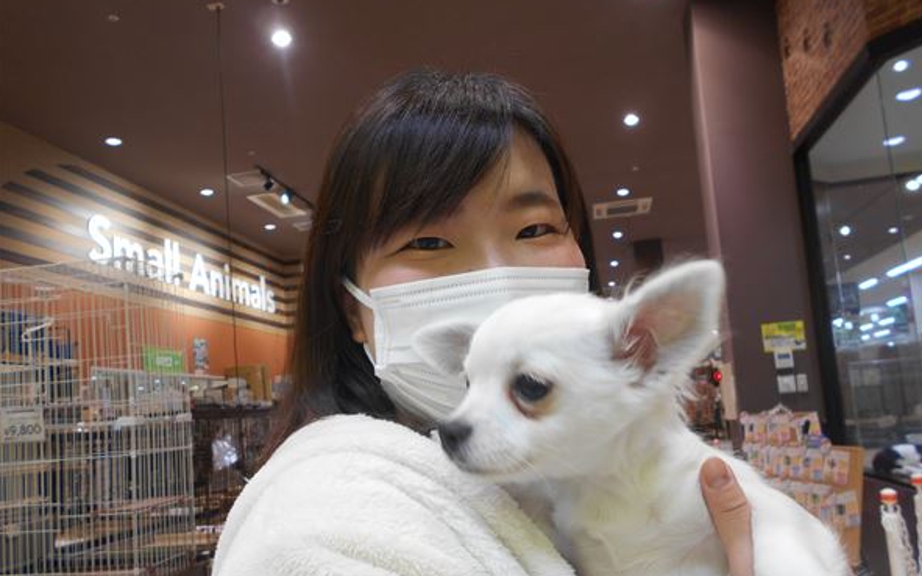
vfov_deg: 44.4
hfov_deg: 66.5
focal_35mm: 28
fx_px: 703
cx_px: 465
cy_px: 336
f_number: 3.2
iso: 140
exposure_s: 1/30
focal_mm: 4.6
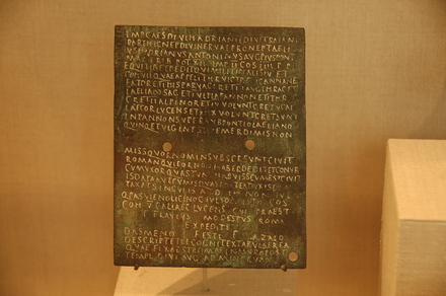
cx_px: 223
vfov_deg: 11.4
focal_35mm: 120
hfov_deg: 17.1
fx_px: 1484
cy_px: 148
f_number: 5.3
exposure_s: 1/80
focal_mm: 80
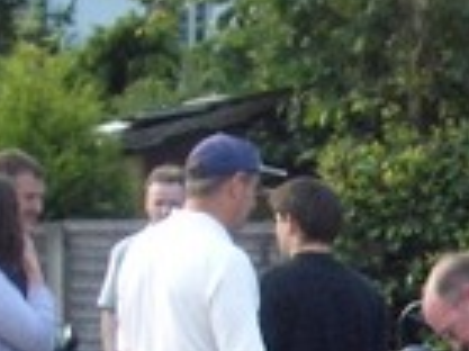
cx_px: 611
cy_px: 685
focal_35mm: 161
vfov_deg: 8.7
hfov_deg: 11.9
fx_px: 2179
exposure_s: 1/125
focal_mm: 5.8
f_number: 2.6
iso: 100
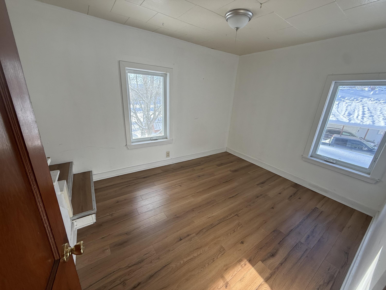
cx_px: 193
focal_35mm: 14
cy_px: 145
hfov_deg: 102.1
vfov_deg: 85.7
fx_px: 156
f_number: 2.2
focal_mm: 2.22
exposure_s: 1/140
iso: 64
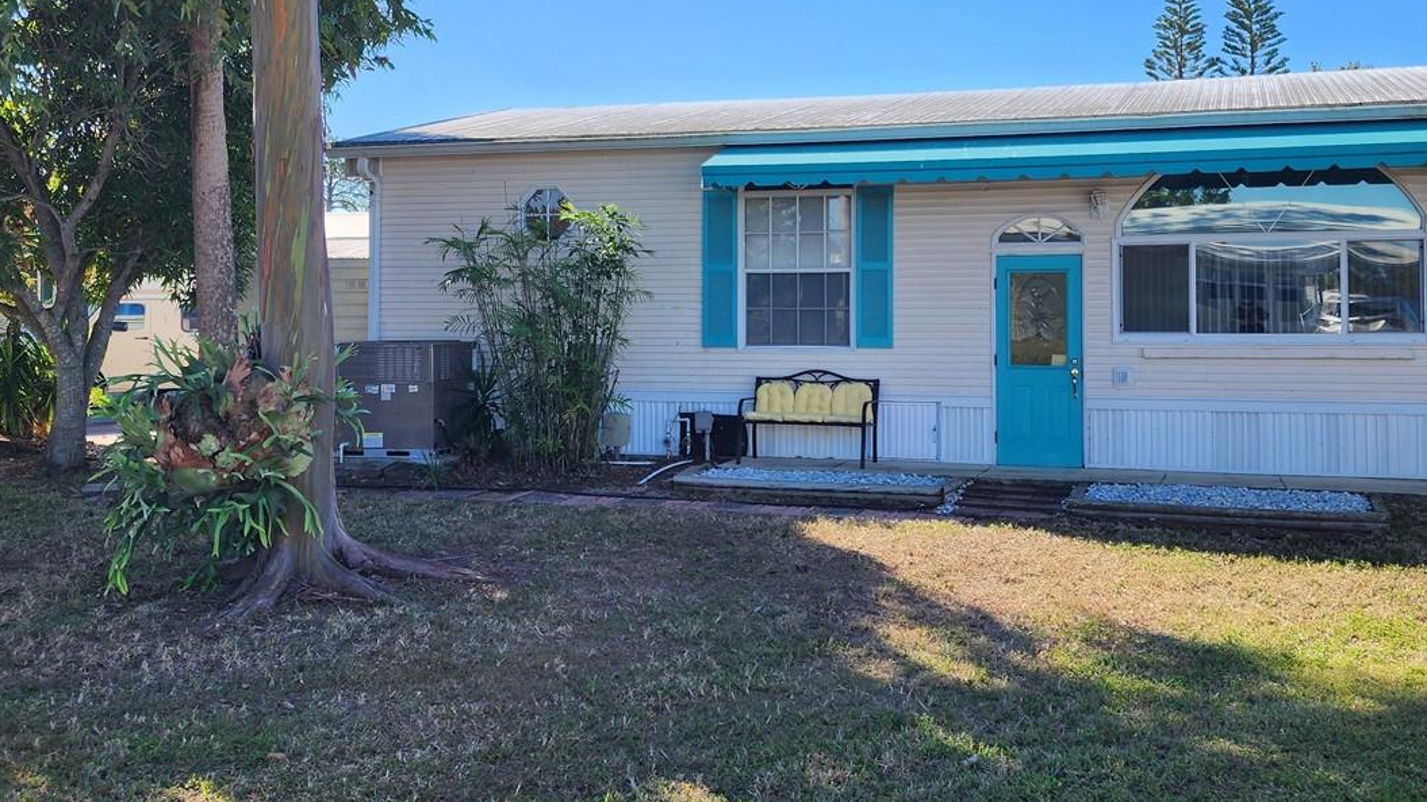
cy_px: 257
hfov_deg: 52.6
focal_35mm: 38
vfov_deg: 30.9
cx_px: 806
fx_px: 1438
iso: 12
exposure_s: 1/628
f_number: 1.8
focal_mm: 6.4
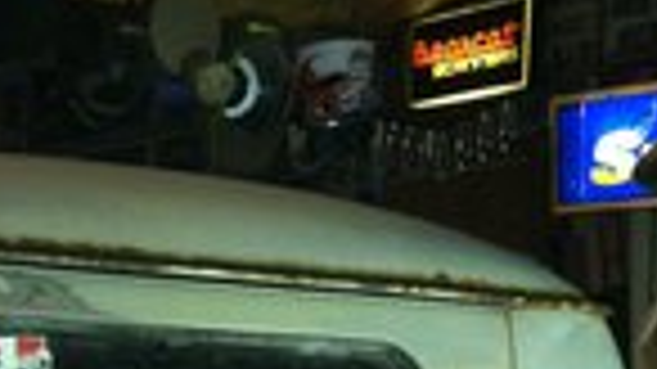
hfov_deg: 20.1
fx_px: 1811
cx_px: 52
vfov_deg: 10.8
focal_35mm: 104
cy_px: 706
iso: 100
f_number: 2.8
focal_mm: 3.85
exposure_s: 1/15
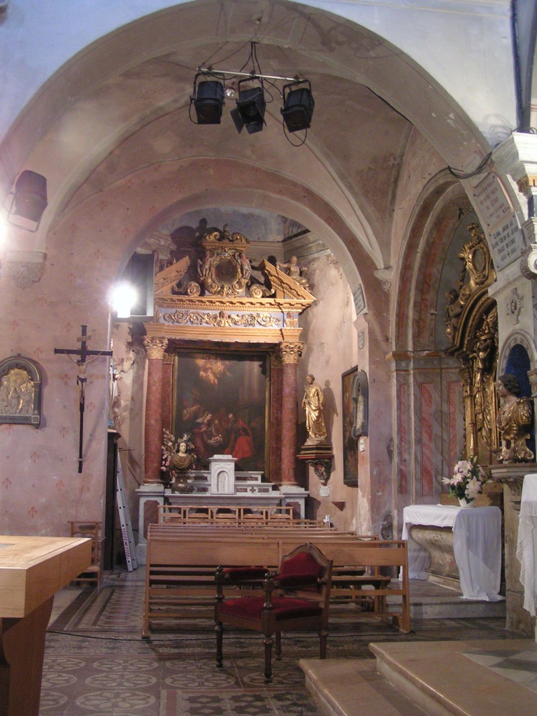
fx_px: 786
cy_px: 358
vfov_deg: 49.0
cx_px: 268
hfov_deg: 37.7
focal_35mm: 38
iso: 200
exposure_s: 1/3
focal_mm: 5.8
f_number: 2.8
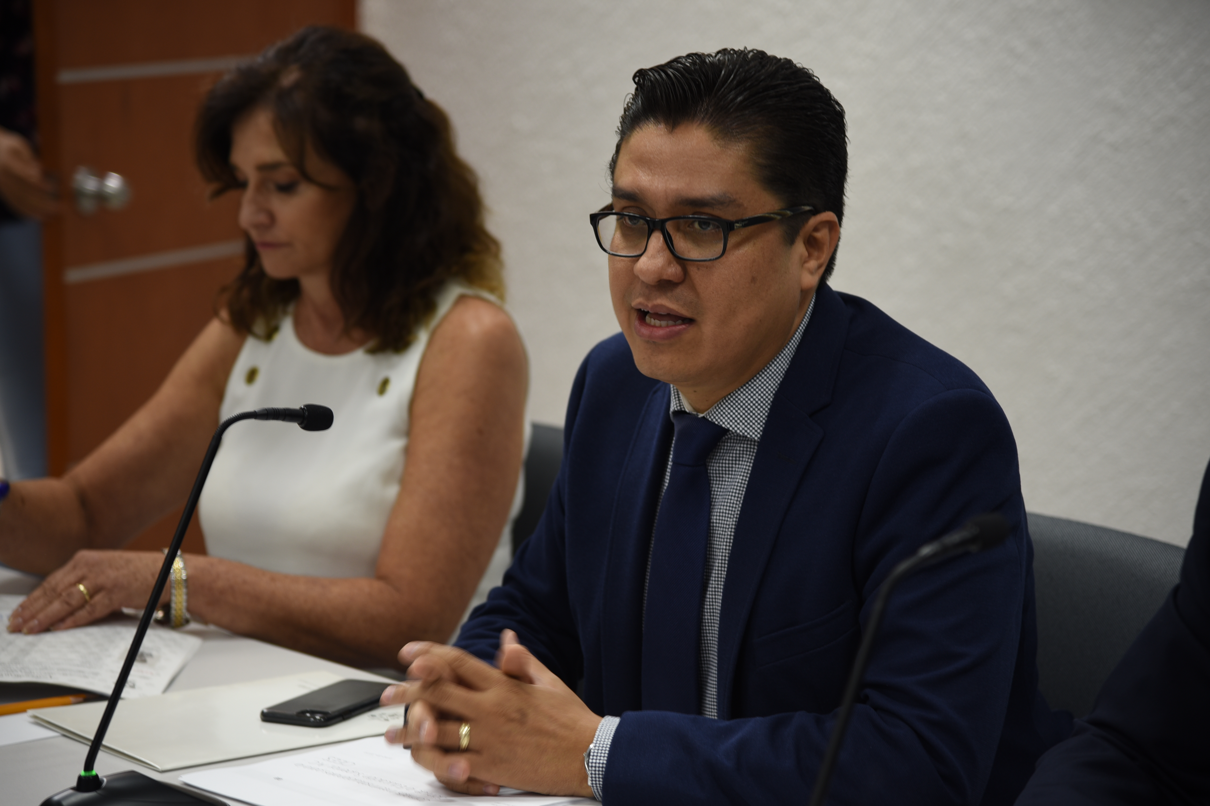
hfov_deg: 17.1
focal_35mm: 120
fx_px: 4033
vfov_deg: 11.4
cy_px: 403
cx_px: 605
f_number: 4
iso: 250
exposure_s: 1/25
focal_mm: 120
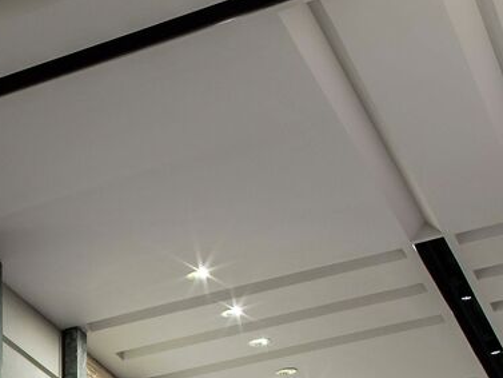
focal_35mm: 112
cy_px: 956
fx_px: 1628
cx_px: -404
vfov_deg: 10.9
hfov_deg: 15.2
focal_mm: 28
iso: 100
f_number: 16
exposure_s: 16
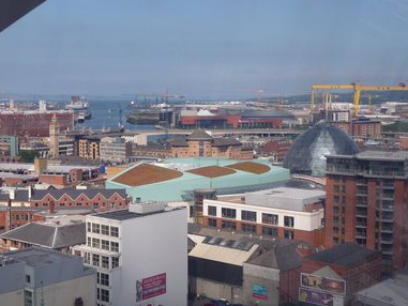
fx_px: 696
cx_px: 202
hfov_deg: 32.7
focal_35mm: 59
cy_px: 168
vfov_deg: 24.8
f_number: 4.2
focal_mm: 8.5
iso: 100
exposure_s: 1/400
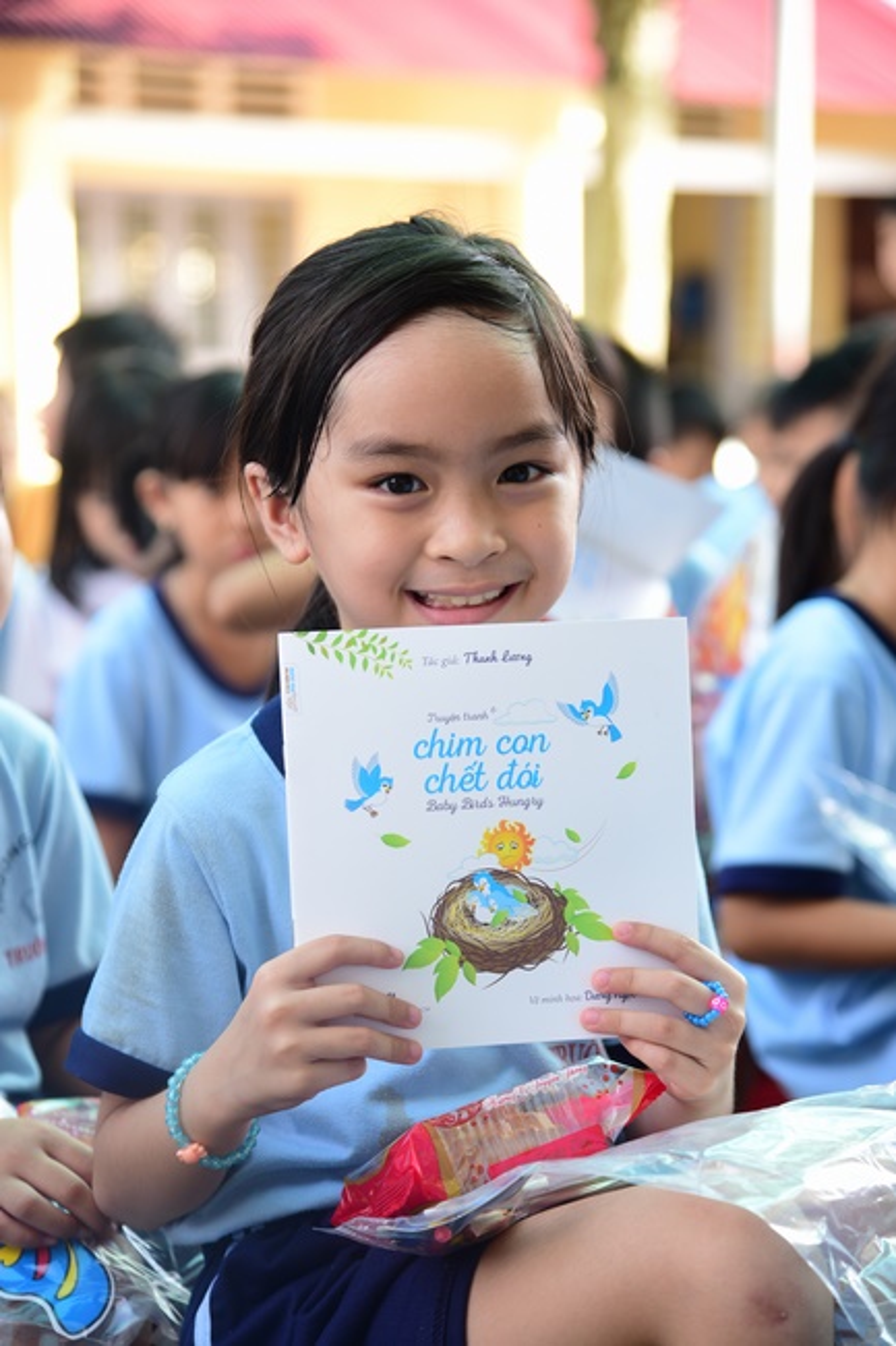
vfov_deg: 22.1
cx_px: 448
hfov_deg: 14.9
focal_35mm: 92
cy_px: 673
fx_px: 3436
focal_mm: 92
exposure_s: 1/100
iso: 250
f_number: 4.5
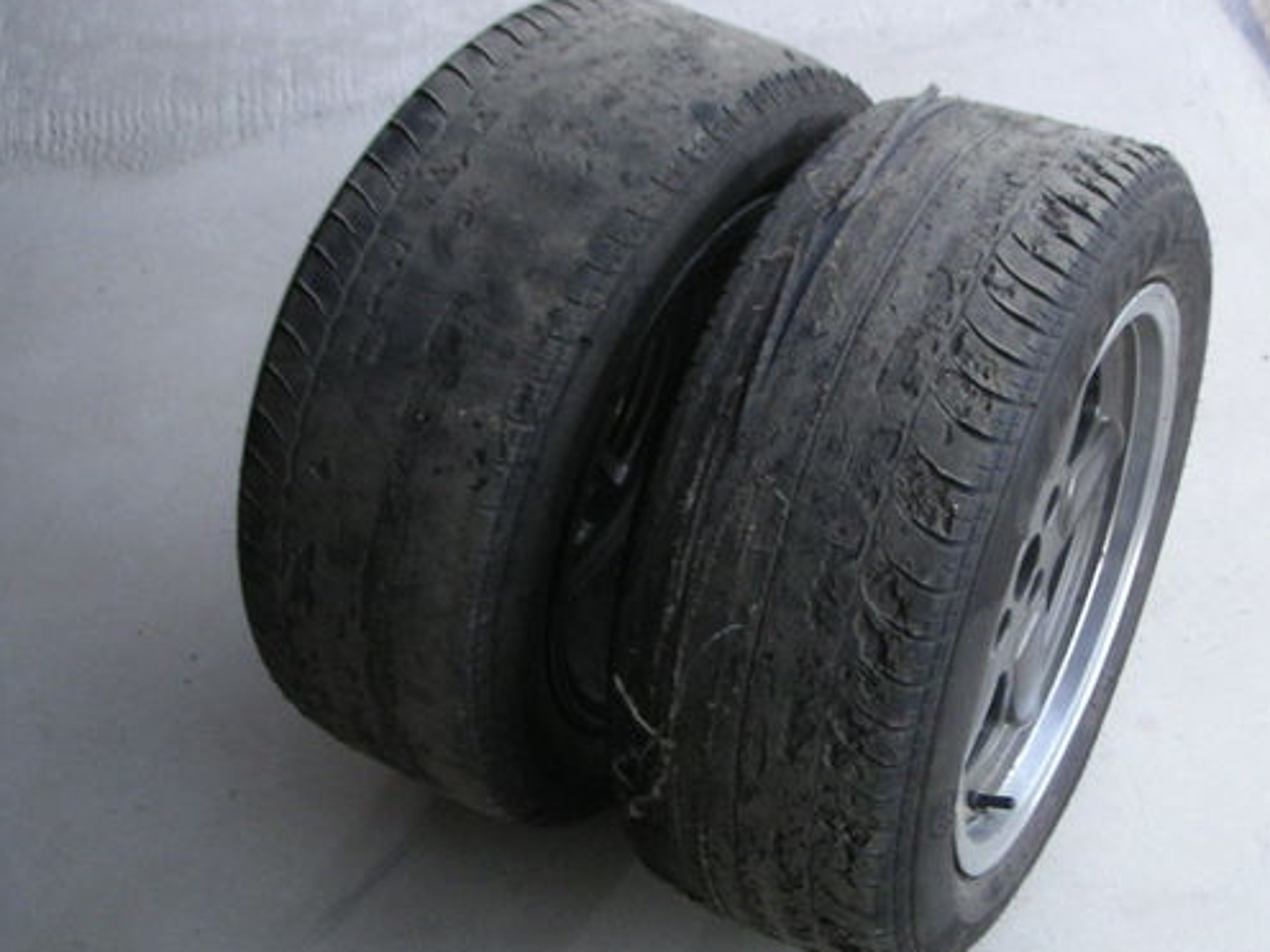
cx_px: 814
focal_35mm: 49
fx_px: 1798
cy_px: 499
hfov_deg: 38.6
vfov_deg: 29.7
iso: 100
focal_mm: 6
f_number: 2.8
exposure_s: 1/10
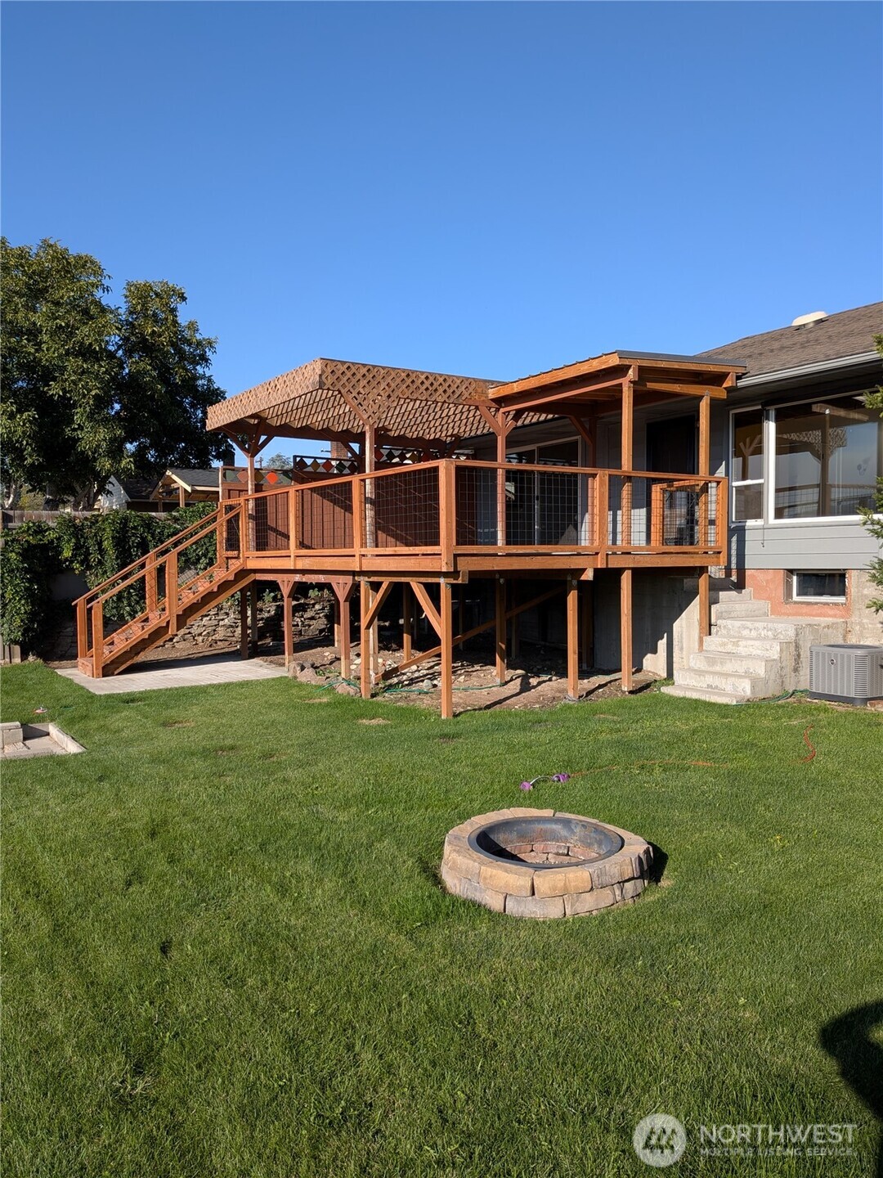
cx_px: 442
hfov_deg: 56.8
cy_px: 589
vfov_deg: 71.6
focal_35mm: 24
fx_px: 816
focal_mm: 4.53
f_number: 1.7
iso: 27
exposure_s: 1/1253
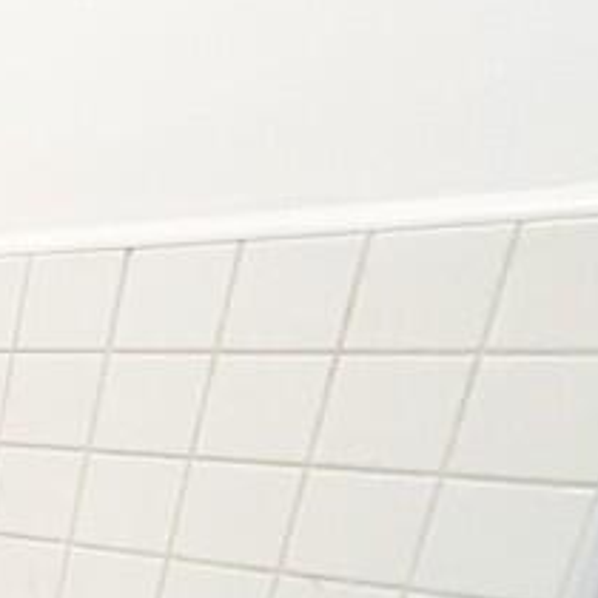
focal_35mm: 56
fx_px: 1095
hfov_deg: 18.0
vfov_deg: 25.9
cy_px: 786
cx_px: -655
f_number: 1.8
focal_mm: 1.57
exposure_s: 1/50
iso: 200
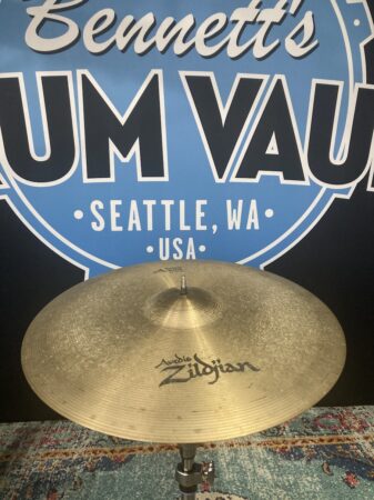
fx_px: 404
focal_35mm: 28
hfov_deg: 49.7
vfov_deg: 63.5
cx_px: 187
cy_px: 250
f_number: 1.8
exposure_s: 1/60
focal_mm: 3.99
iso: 160
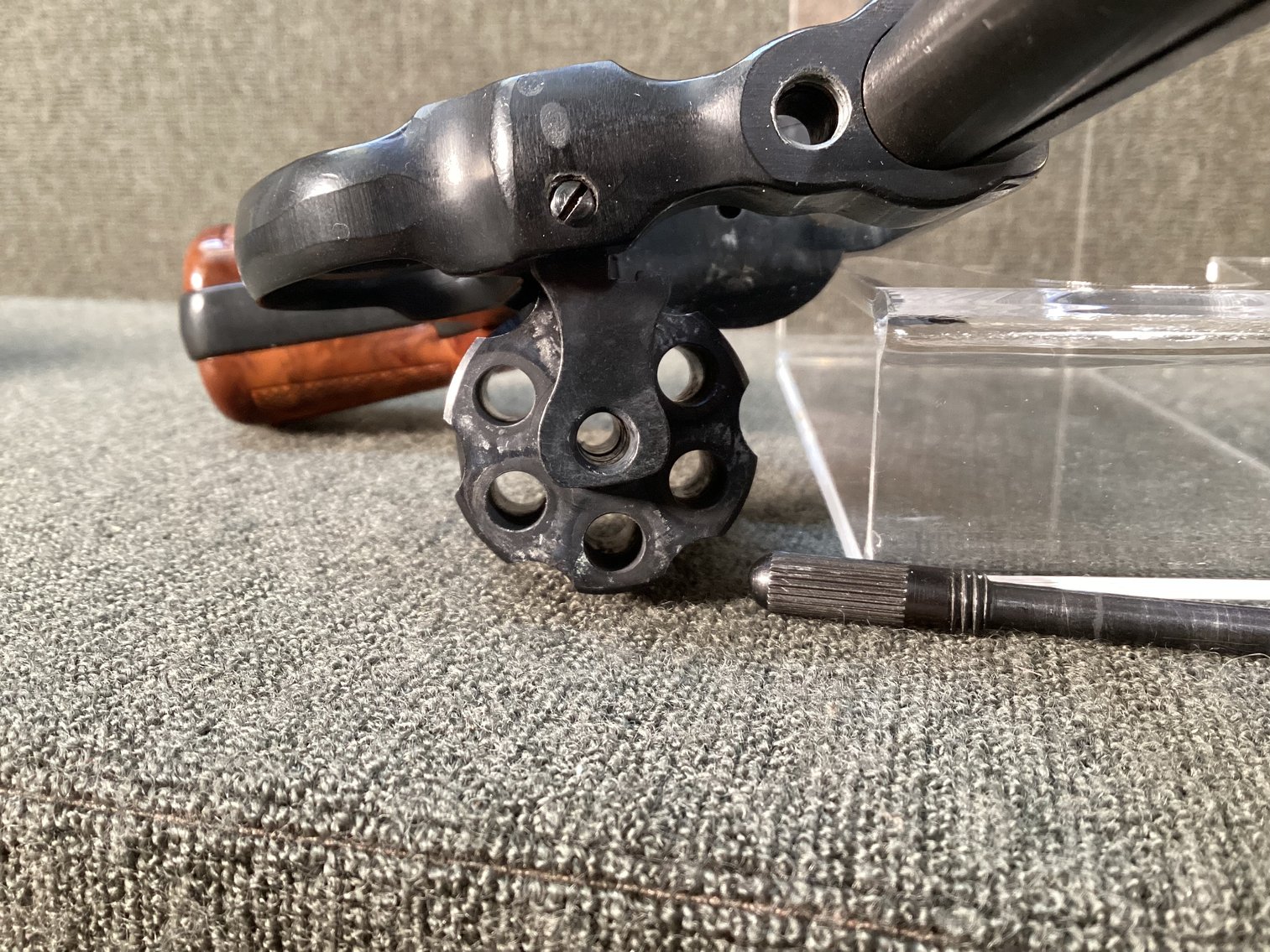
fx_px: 1137
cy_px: 476
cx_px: 635
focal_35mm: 31
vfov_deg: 45.4
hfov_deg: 58.3
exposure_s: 1/60
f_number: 2.4
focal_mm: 3.3
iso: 250
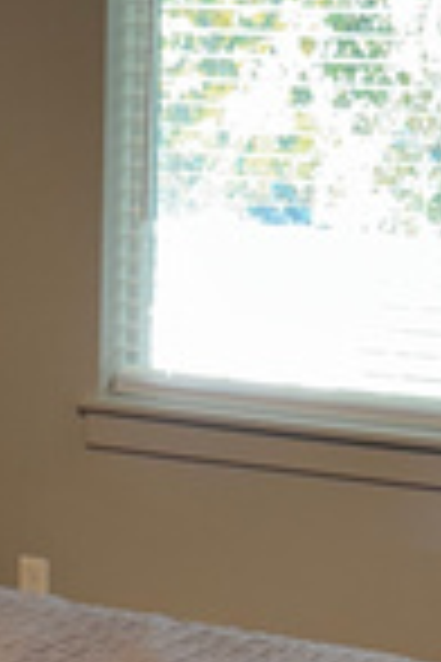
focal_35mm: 130
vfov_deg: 15.5
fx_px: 2389
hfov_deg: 10.5
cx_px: 50
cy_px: 676
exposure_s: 1/120
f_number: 1.78
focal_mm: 6.76
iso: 200
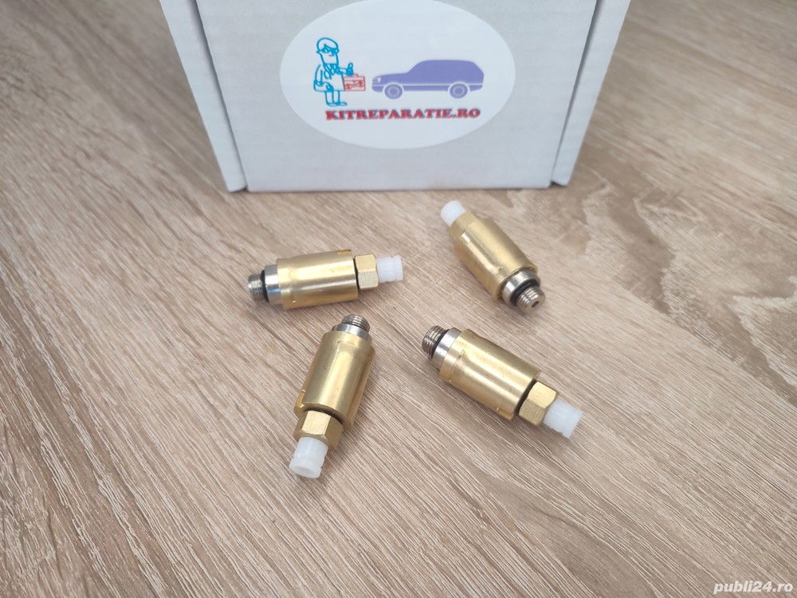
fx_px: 576
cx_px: 398
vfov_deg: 54.9
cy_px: 299
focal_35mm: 25
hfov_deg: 69.4
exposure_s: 1/50
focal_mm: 6.04
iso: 152
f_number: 1.9
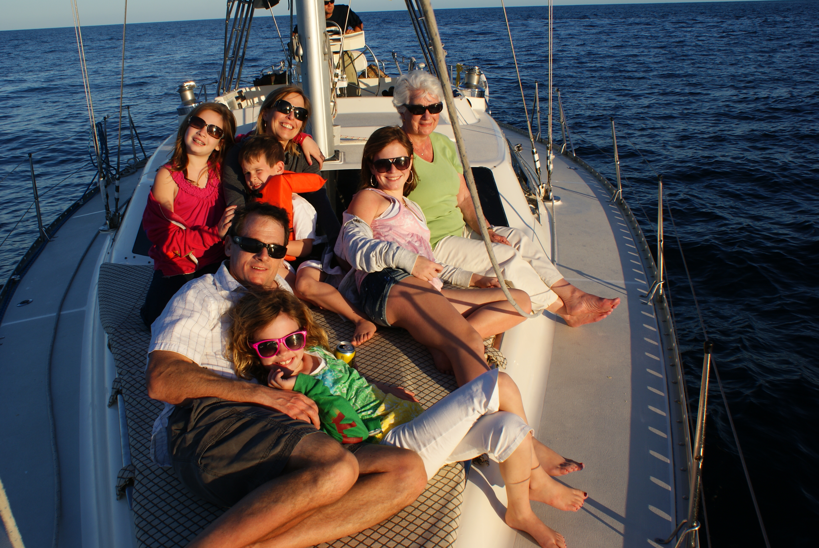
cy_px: 274
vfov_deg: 40.1
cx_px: 410
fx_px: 752
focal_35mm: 33
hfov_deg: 57.2
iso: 100
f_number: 10
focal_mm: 22
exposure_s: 1/160
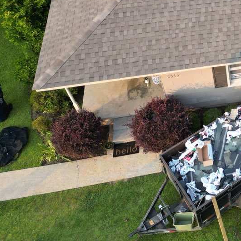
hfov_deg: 26.8
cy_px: 29
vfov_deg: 29.4
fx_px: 441
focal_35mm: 56
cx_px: 296
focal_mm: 6.72
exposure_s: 1/200
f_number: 1.7
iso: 100
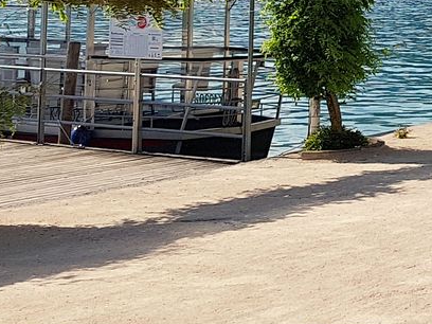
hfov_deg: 17.3
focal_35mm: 102
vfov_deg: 13.9
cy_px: -116
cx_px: 653
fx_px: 1273
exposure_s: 1/3360
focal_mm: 4.2
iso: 50
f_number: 1.7
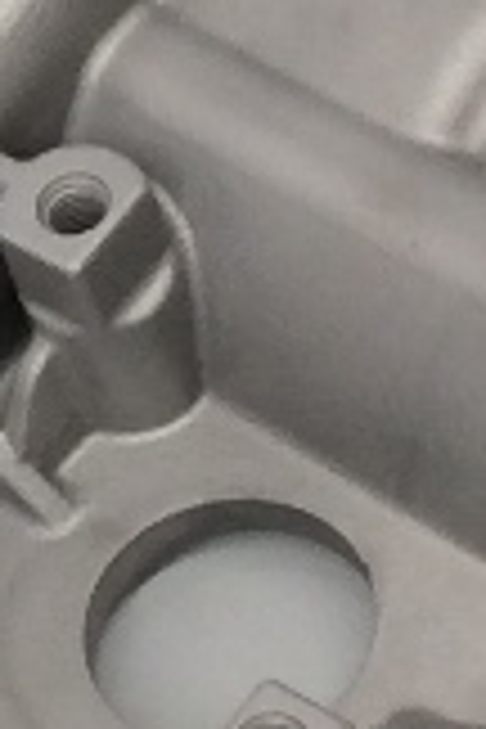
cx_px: -774
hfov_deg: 5.1
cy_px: 166
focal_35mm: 262
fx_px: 5305
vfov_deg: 7.9
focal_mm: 3.3
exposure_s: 1/60
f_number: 2.4
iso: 40
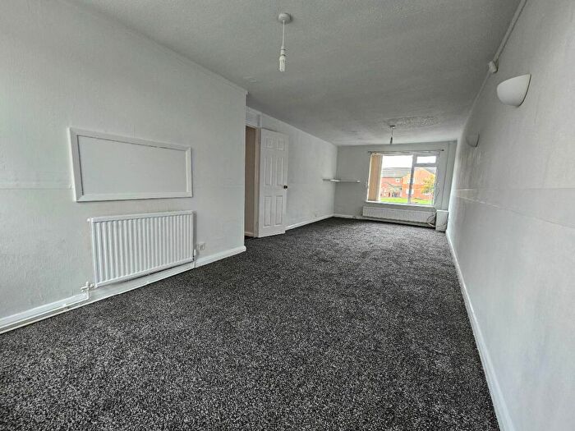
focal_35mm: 13
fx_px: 216
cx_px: 288
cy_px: 216
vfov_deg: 89.9
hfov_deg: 106.2
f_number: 2.2
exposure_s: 1/50
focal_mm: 2.2
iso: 200
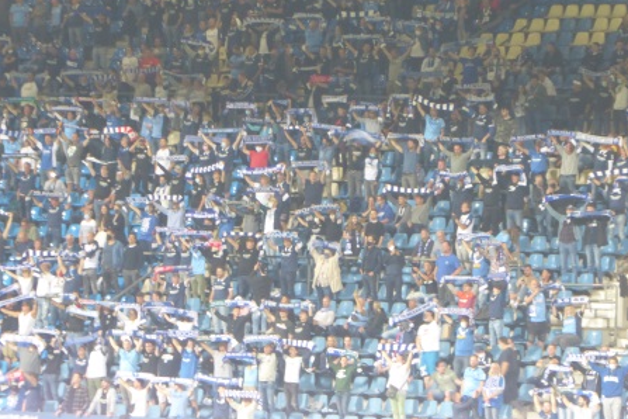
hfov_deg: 6.6
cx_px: 313
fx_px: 5477
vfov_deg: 4.4
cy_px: 200
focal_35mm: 314
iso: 500
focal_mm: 53.8
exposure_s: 1/8
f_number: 5.8
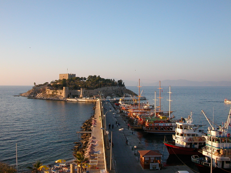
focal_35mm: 37
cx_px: 116
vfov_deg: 38.7
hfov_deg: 50.1
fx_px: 247
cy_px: 86
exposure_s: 1/274
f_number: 4.5
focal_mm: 5.6
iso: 100
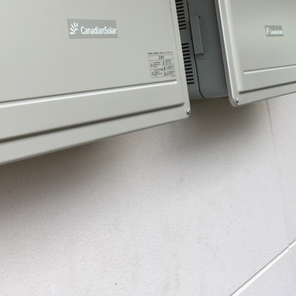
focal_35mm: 62
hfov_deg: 27.6
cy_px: 31
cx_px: 110
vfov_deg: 26.8
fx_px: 600
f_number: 2.2
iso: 25
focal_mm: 4.15
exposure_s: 1/242
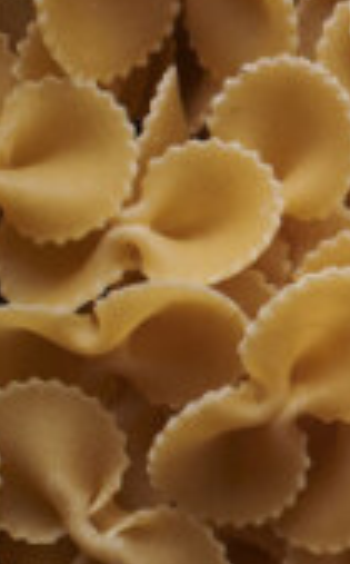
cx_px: 1323
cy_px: 67
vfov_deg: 8.7
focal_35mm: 242
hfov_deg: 4.9
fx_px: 3709
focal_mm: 50
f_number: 8
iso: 160
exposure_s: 1/100
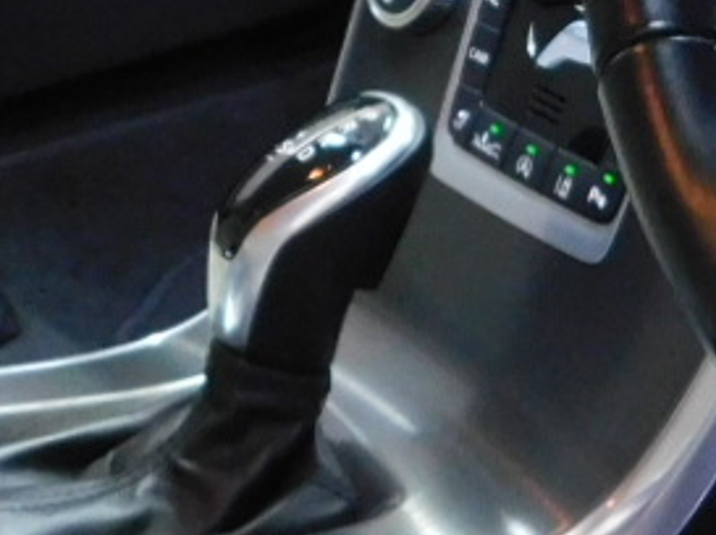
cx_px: 700
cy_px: -134
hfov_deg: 14.4
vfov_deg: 10.7
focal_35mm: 135
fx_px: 2789
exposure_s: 1/10
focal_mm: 4
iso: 400
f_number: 3
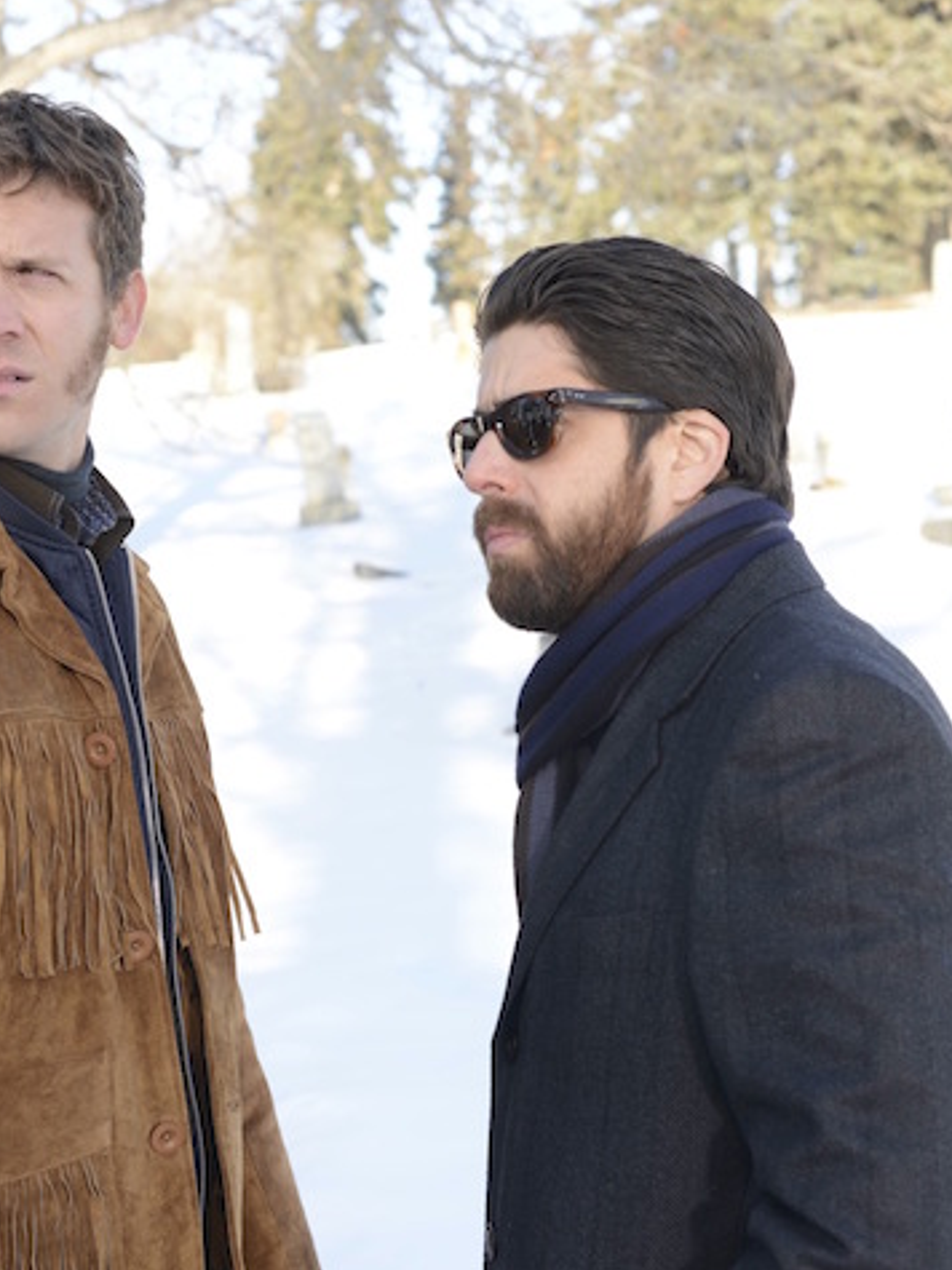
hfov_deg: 19.3
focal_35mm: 76
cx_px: 297
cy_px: 662
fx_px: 2788
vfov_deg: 25.7
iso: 200
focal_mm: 50
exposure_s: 1/250
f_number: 5.6
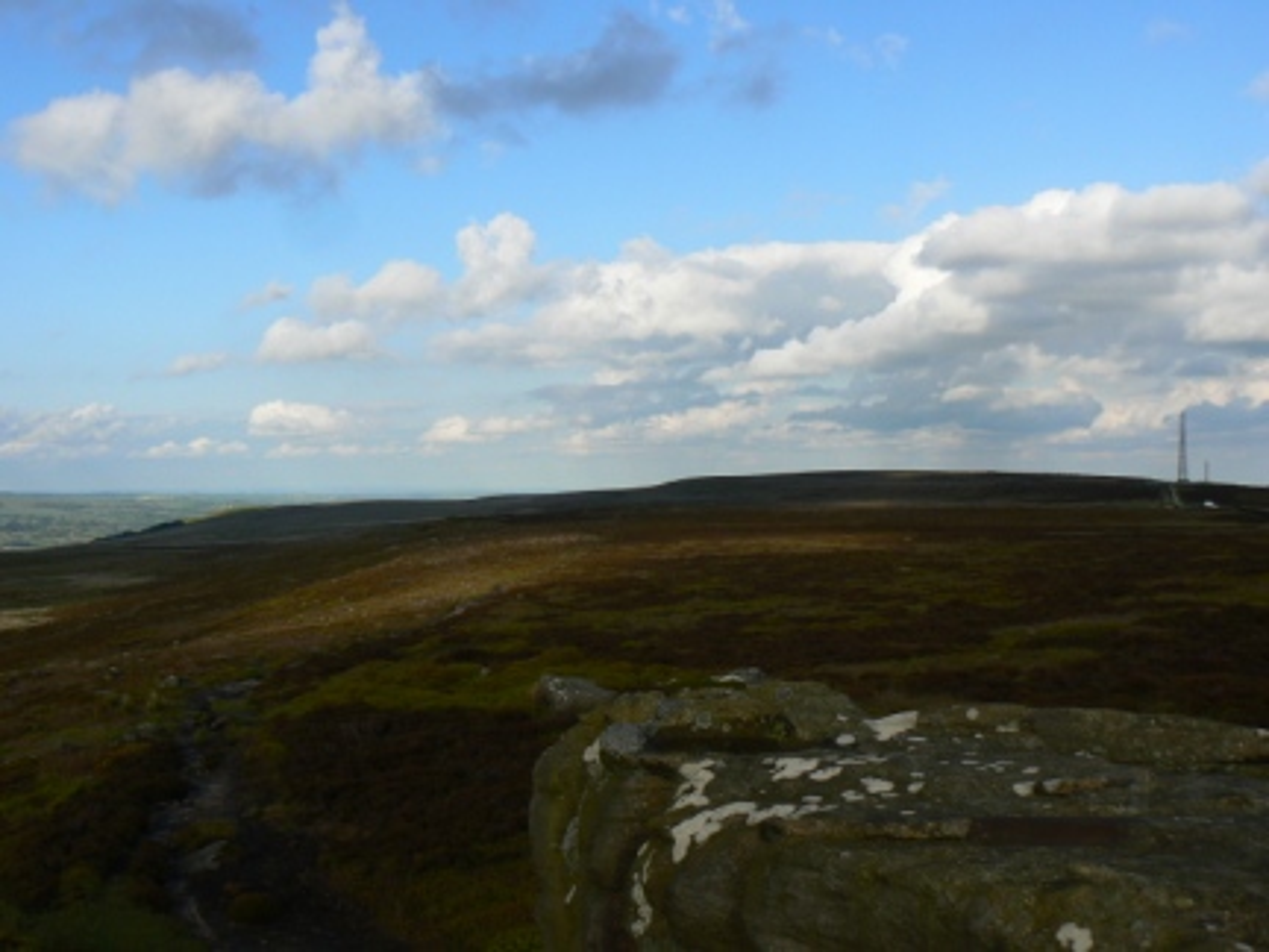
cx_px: 634
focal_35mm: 36
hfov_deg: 51.4
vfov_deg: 39.7
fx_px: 1320
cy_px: 476
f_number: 6.3
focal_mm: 6
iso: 80
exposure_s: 1/400
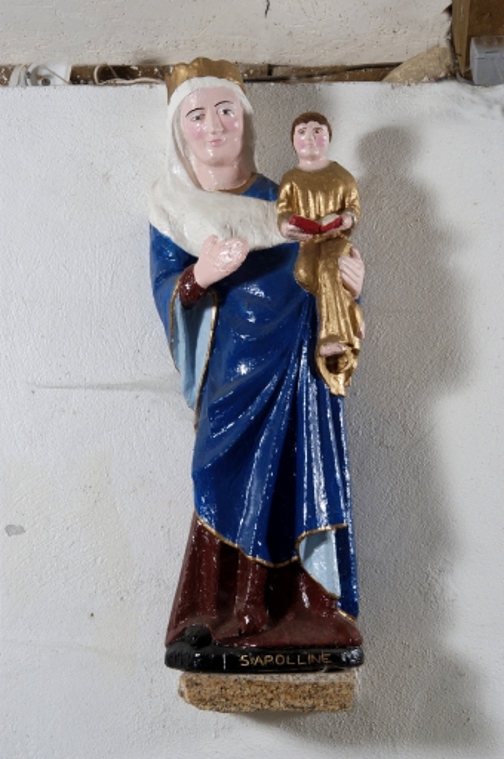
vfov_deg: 19.5
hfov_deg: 13.0
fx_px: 2211
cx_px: 252
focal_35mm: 105
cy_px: 380
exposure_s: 1/60
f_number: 18
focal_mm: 70
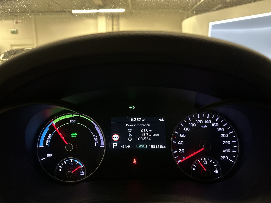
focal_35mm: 24
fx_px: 188
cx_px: 136
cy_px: 102
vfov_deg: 56.8
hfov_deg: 71.6
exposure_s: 1/39
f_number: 1.78
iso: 800
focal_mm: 6.86
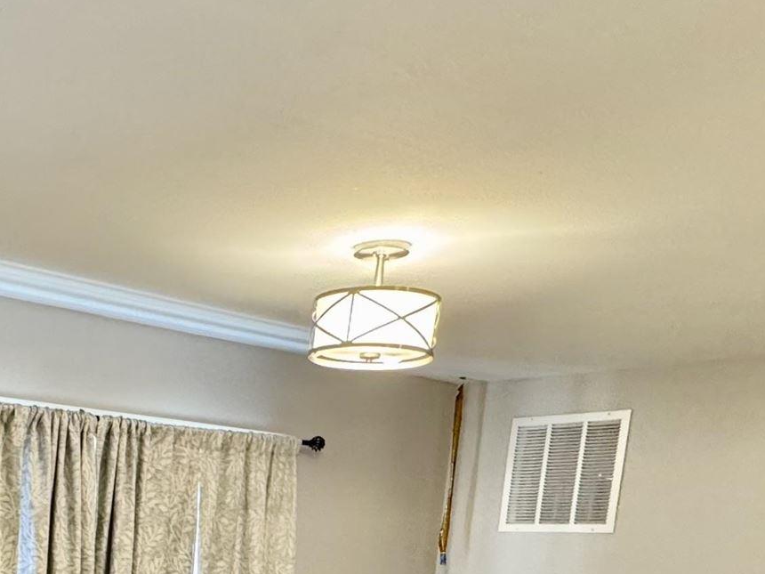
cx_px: -44
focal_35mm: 50
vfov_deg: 24.9
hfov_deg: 33.9
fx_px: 1105
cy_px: 764
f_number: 2.2
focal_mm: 2.22
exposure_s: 1/60
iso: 250
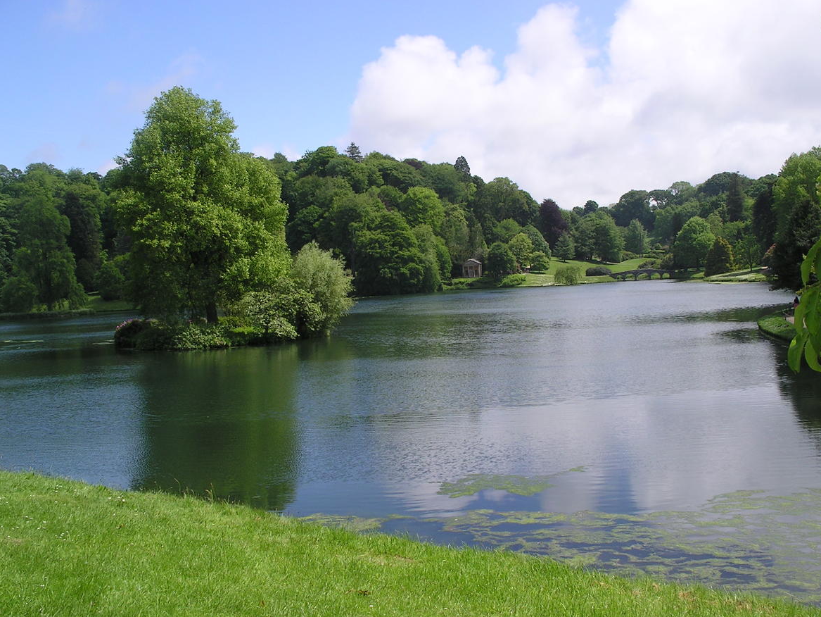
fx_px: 902
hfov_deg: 49.0
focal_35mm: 38
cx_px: 409
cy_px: 310
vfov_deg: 37.7
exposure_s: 1/410
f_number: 6
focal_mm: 7.8
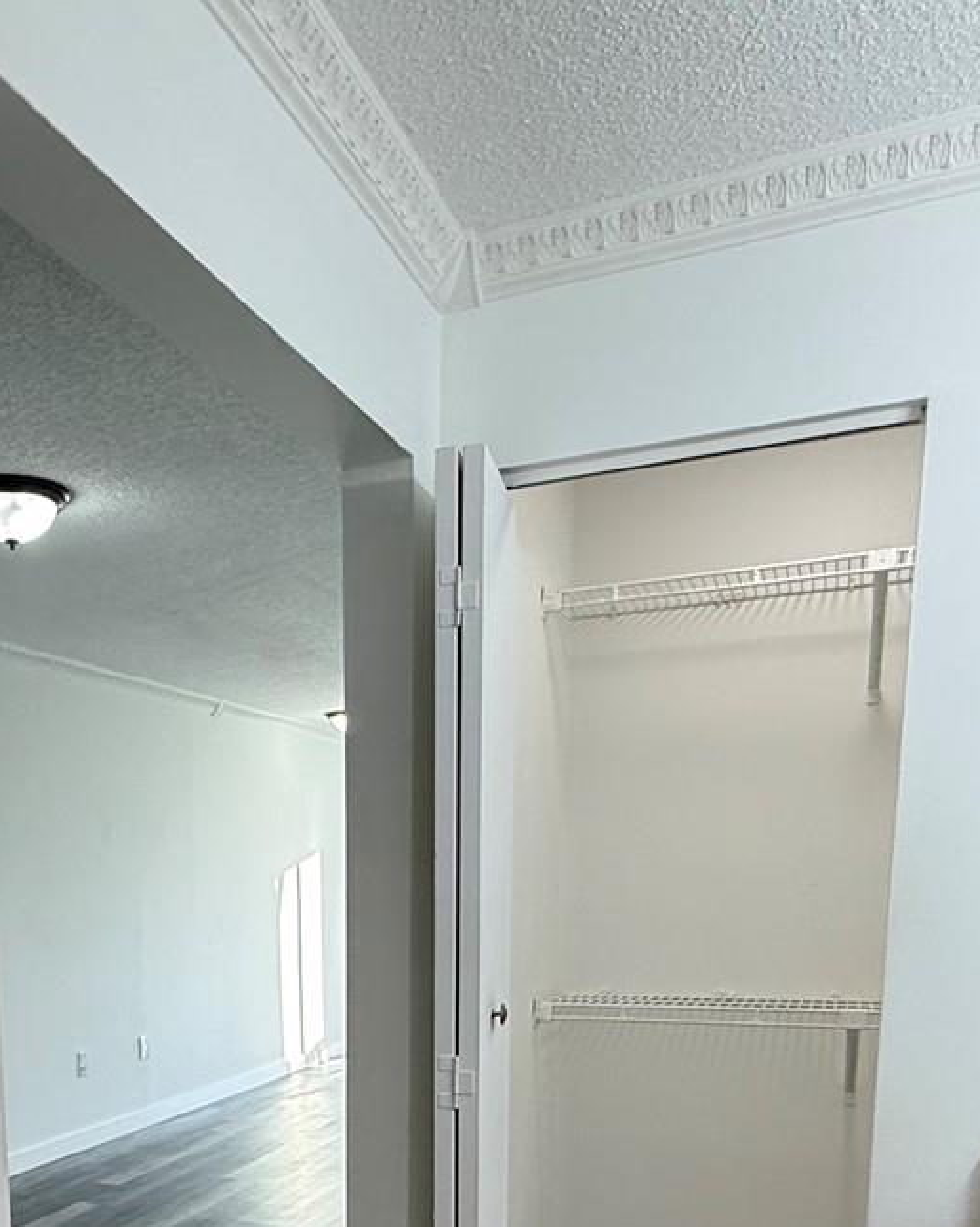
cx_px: 238
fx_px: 1233
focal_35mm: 34
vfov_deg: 47.9
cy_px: 1082
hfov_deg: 42.0
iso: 100
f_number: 2.2
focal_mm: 2.22
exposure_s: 1/120
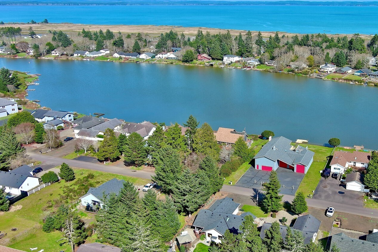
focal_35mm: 39
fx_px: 409
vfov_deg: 34.2
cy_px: 136
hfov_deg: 48.8
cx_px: 248
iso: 100
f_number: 2.8
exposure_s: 1/1142
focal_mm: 10.57
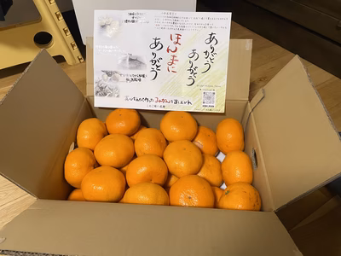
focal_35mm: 26
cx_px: 170
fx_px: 256
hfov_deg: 67.3
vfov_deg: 53.1
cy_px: 128
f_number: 1.6
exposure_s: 1/59
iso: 320
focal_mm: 4.2
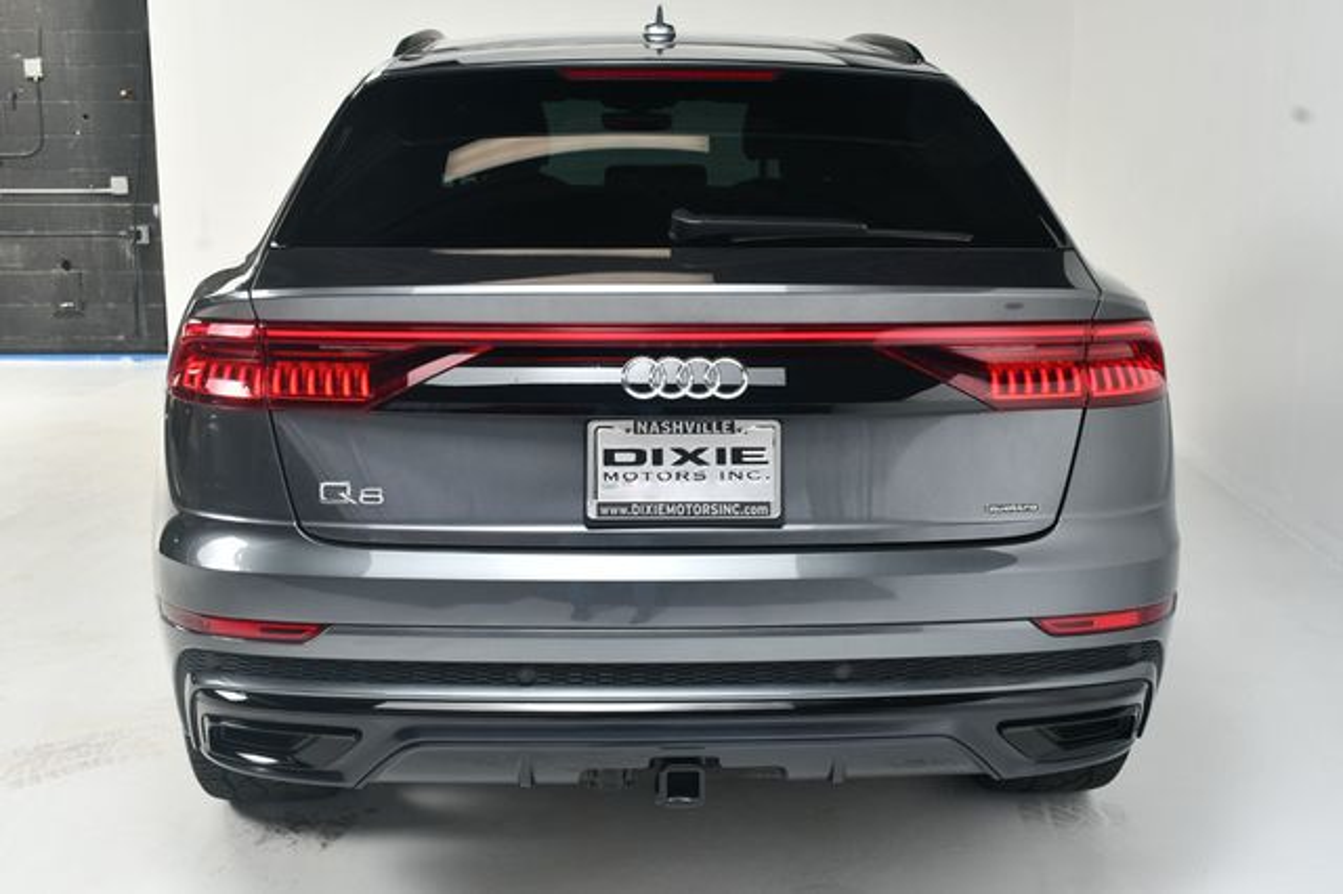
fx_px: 1491
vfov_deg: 33.4
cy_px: 447
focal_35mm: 40
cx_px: 672
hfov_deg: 48.5
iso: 100
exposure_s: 1/160
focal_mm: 27
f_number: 10
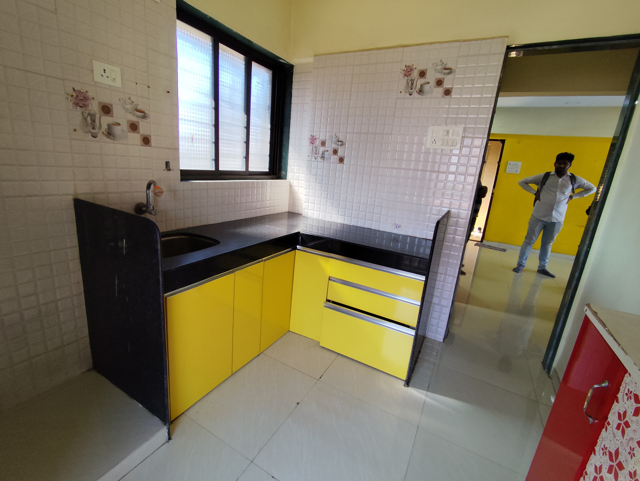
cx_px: 320
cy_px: 240
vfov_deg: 78.2
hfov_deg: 94.5
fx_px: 296
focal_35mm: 16
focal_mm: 1.65
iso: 50
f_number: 2.2
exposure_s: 1/100
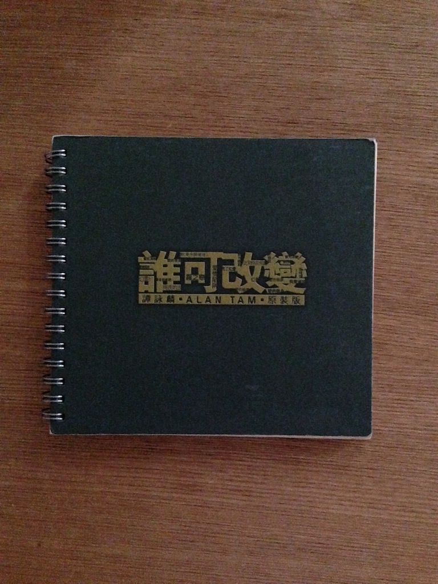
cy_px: 292
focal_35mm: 66
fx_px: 1113
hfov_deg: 22.3
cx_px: 219
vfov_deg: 29.4
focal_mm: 4.12
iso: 2500
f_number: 2.4
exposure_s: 1/15
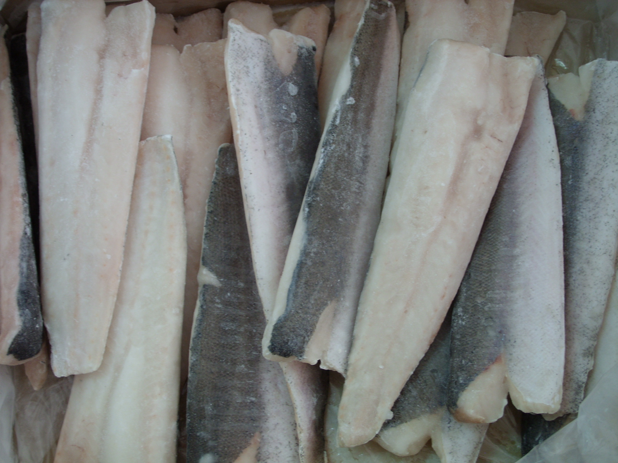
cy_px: 232
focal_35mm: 48
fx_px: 857
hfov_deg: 39.7
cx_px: 309
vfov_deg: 30.3
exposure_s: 1/12
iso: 50
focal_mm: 9.87
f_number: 3
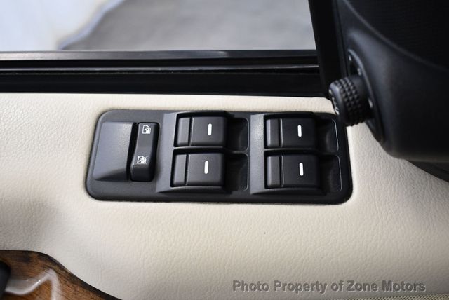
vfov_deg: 30.6
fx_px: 549
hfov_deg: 44.5
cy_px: 150
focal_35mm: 44
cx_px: 224
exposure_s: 1/125
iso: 1100
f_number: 3.8
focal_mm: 22
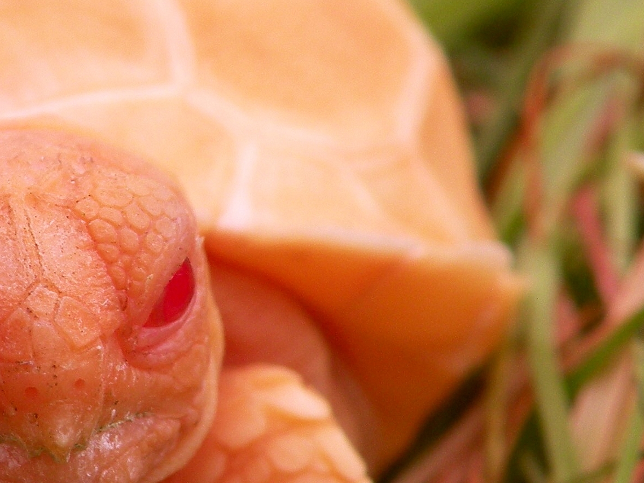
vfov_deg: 7.1
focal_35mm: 208
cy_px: 319
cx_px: -33
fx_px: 3870
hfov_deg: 9.4
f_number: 4
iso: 64
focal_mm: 11.9
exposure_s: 1/100
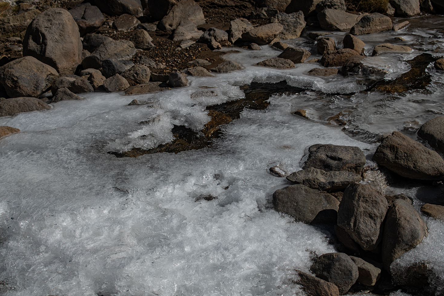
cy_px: 150
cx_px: 217
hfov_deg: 28.1
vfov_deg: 18.9
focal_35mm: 72
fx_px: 888
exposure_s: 1/320
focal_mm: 70
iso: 100
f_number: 9
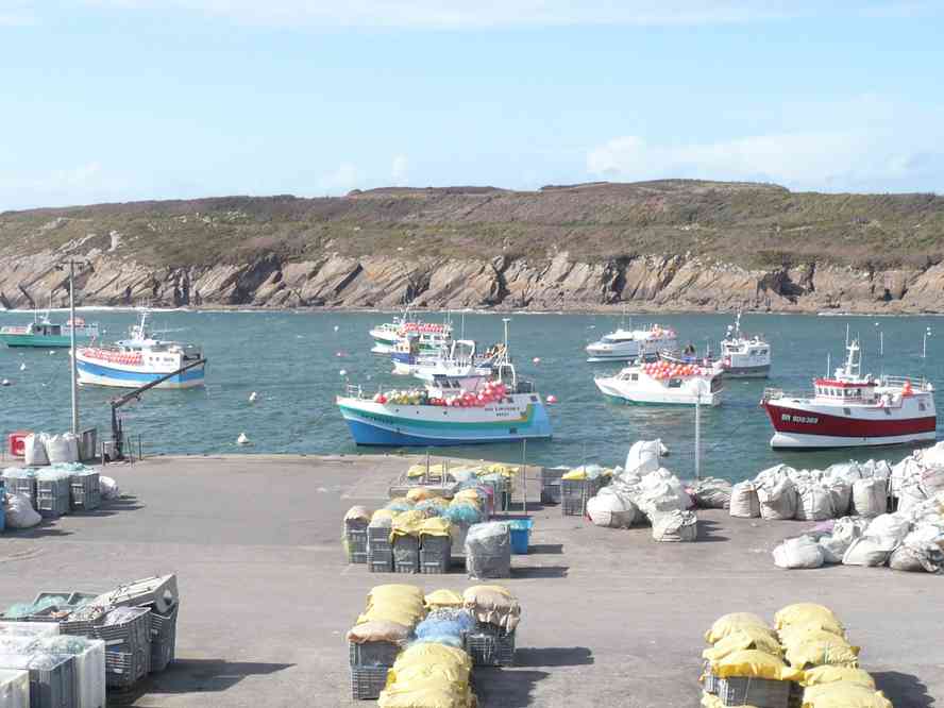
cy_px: 354
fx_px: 1500
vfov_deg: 26.6
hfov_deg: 34.9
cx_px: 472
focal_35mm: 55
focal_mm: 6
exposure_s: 1/160
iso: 100
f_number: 8
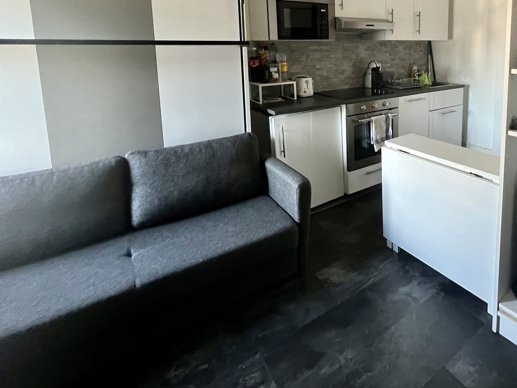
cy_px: 91
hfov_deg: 77.2
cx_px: 371
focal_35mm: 20
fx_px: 299
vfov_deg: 61.8
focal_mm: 1.57
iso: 500
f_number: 1.8
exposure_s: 1/60
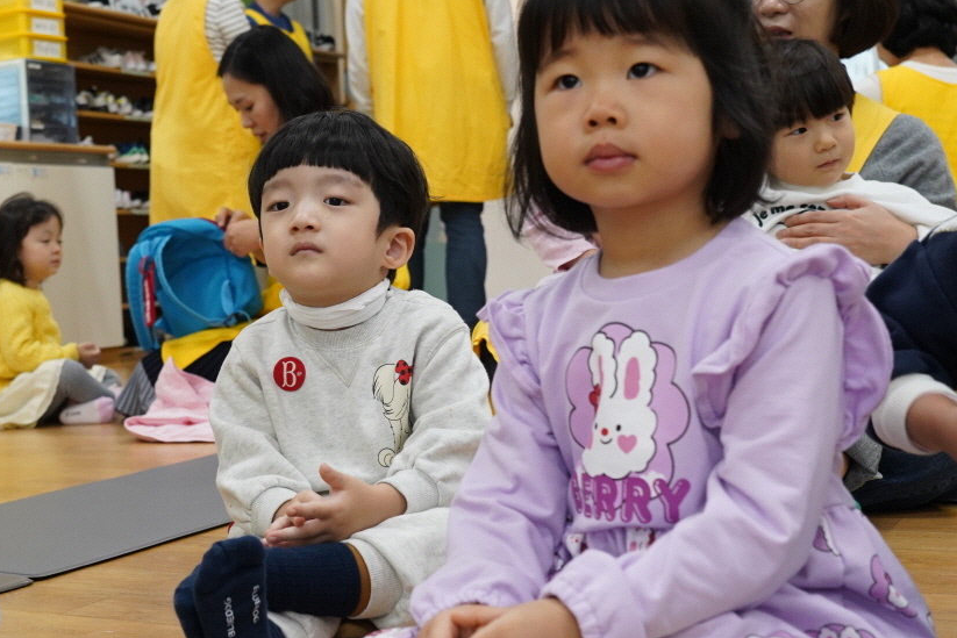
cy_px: 325
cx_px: 243
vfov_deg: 22.6
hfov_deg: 32.8
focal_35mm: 60
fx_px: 1595
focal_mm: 38
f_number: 5.6
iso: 2500
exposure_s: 1/125
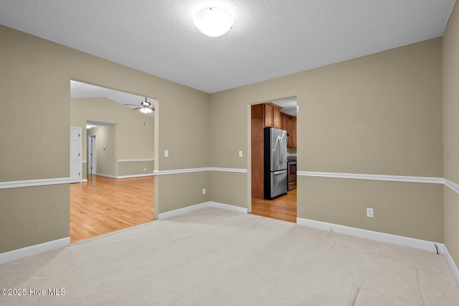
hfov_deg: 96.7
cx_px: 230
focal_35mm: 16
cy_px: 153
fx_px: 204
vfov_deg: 73.7
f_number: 8
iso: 400
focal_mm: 16
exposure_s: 1/2.5
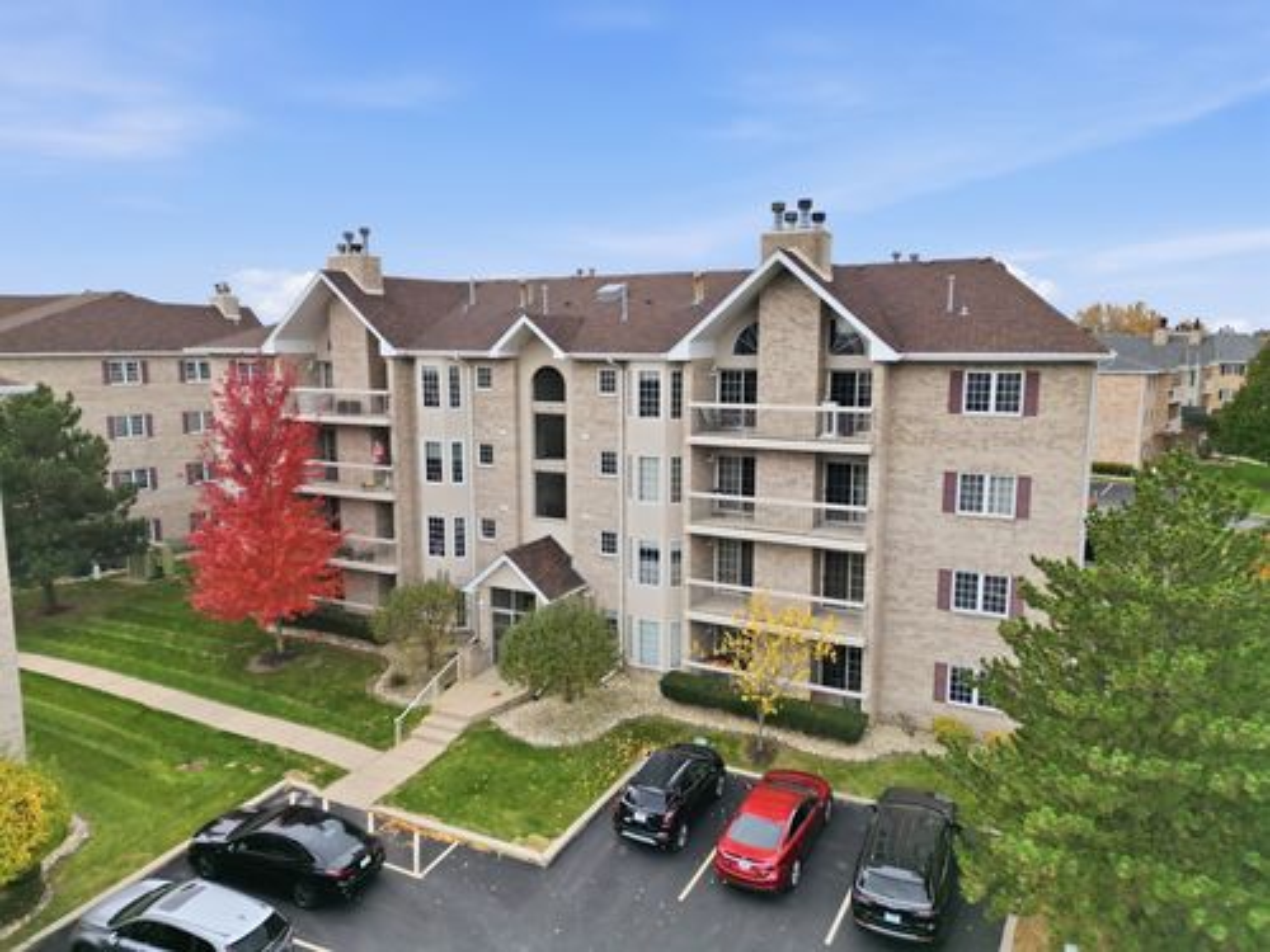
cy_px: 476
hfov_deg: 71.6
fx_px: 881
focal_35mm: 24
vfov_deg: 56.8
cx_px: 635
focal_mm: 6.7
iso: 100
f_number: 1.7
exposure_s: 1/2000
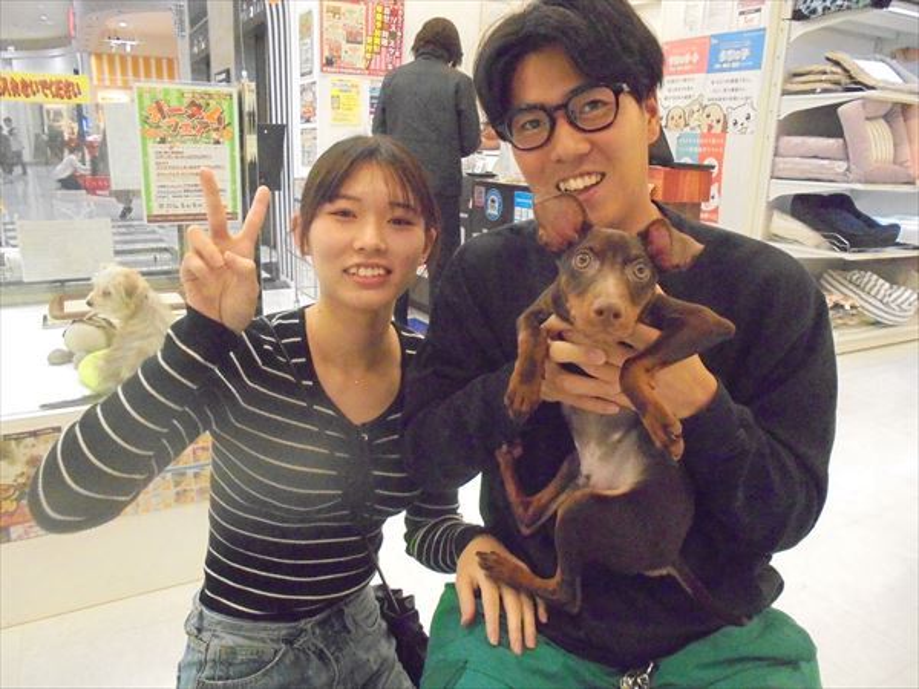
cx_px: 460
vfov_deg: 53.1
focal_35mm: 26
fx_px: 690
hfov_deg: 67.3
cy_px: 344
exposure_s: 1/250
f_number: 3.5
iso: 1600
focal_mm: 4.6
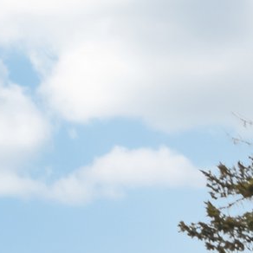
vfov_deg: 11.1
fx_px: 1182
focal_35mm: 143
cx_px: 849
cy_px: 508
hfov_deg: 8.9
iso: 400
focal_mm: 16
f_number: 8
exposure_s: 1/400
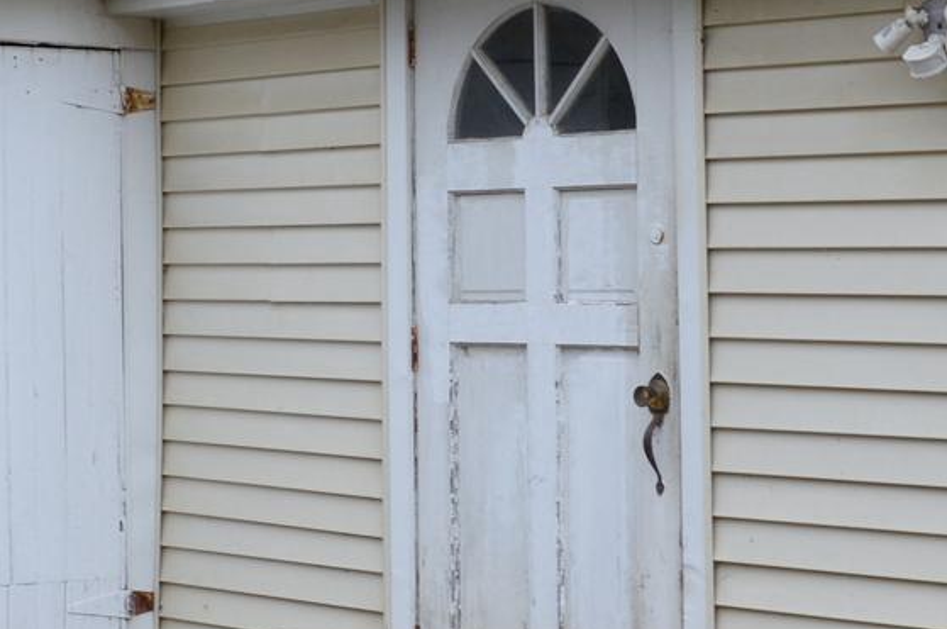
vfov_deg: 13.8
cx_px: 379
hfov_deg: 20.6
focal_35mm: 99
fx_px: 2600
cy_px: 313
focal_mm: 18
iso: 140
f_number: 5.6
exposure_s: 1/125
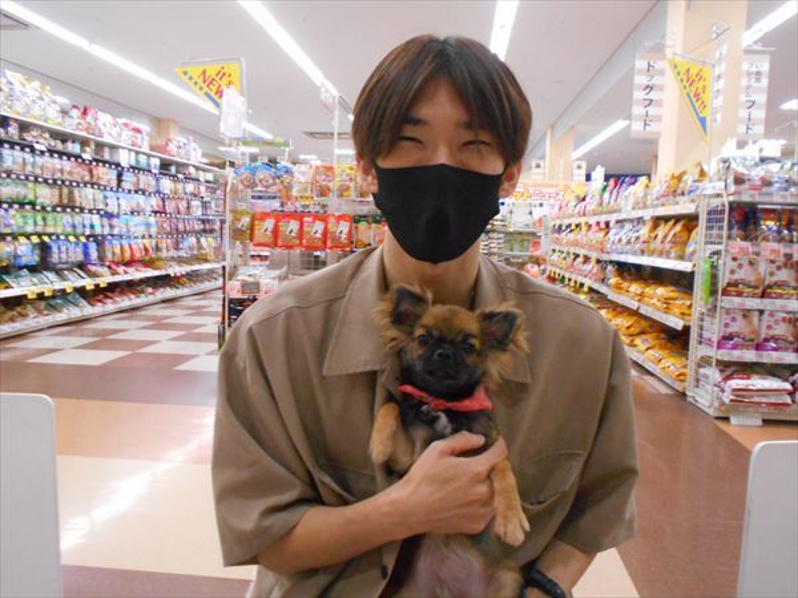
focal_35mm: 30
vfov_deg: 46.8
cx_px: 399
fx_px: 692
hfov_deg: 60.0
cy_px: 299
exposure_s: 1/100
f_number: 3.4
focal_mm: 5.1
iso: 800
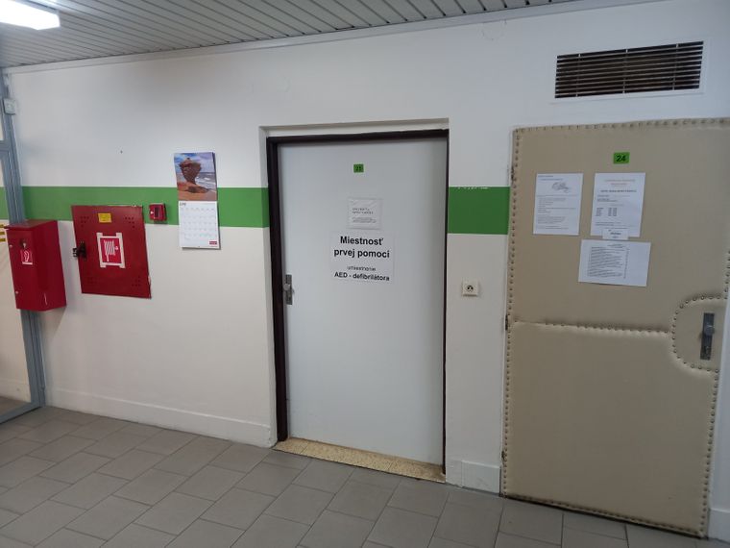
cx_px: 365
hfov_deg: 69.4
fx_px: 527
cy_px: 274
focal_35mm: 25
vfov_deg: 54.9
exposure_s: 1/25
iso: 320
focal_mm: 4.6
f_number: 2
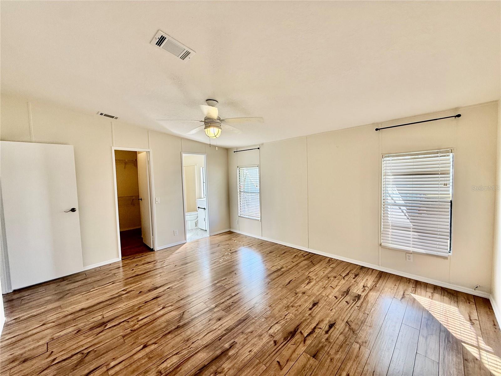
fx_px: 203
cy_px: 188
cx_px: 250
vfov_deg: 85.7
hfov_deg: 102.1
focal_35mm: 14
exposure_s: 1/120
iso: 80
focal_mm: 2.22
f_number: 2.2
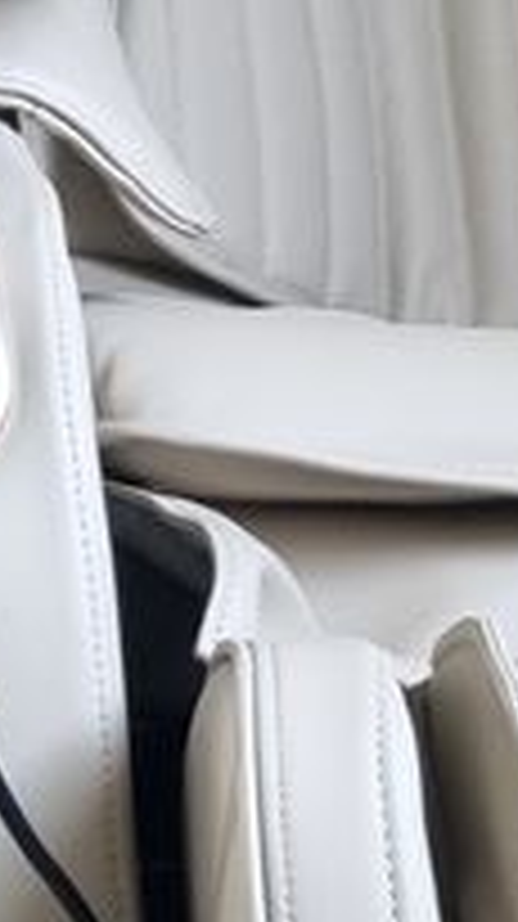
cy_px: 733
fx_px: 3377
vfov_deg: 15.5
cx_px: 833
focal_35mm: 138
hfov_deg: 8.5
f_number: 1.8
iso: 500
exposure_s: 1/40
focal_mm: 5.4
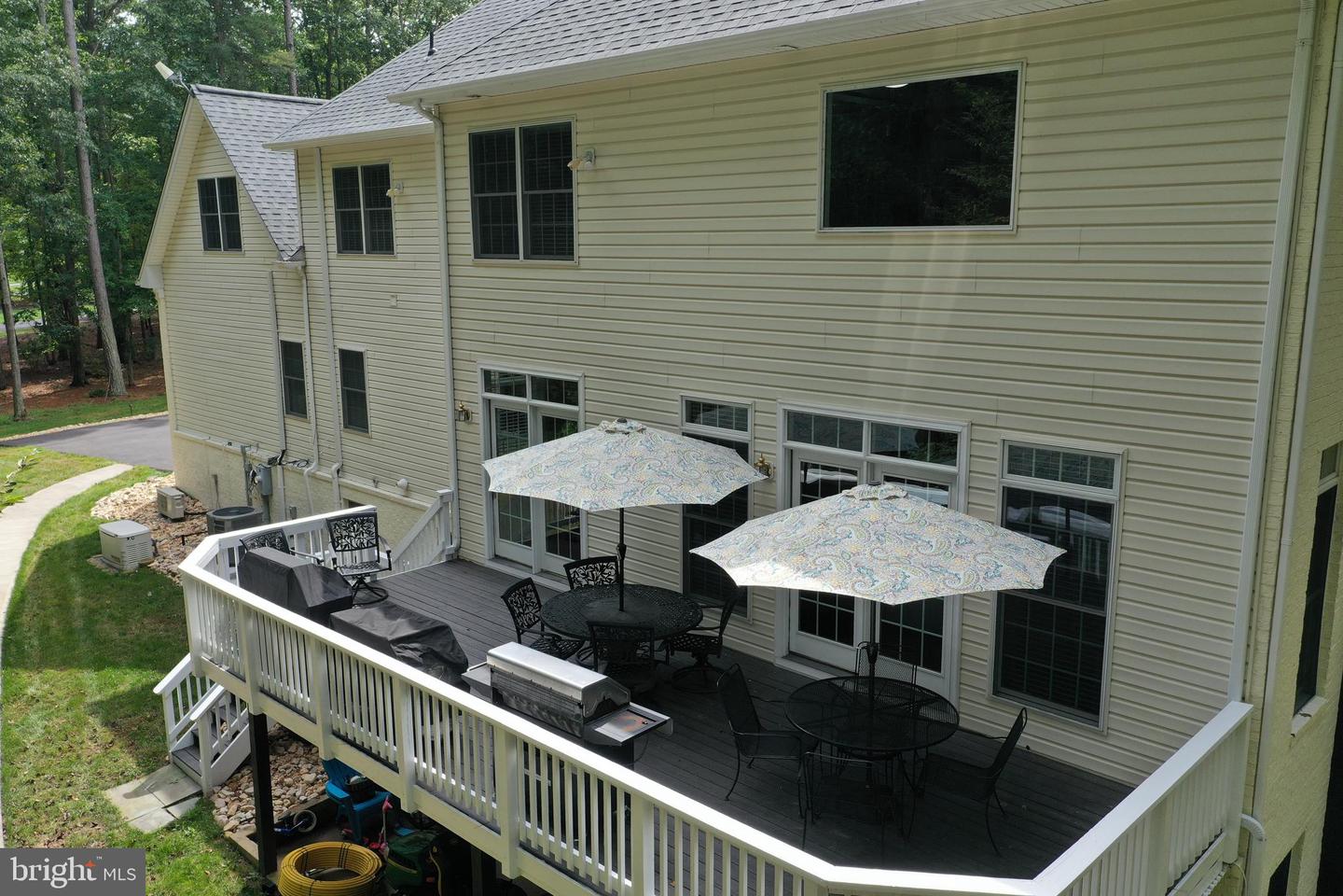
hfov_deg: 65.5
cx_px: 672
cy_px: 448
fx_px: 1044
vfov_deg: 46.4
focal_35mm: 28
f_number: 5
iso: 100
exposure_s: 1/200
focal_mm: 10.26
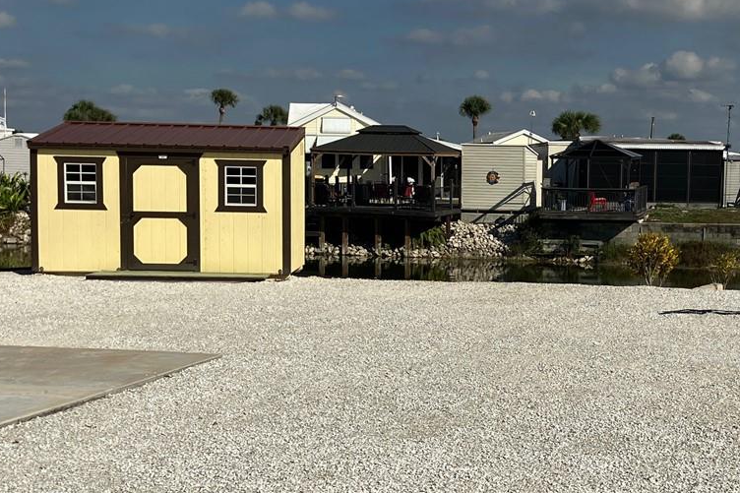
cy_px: 298
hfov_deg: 31.9
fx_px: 1274
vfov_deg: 21.9
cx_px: 536
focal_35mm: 62
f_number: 1.8
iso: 32
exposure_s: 1/6098
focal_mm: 3.99
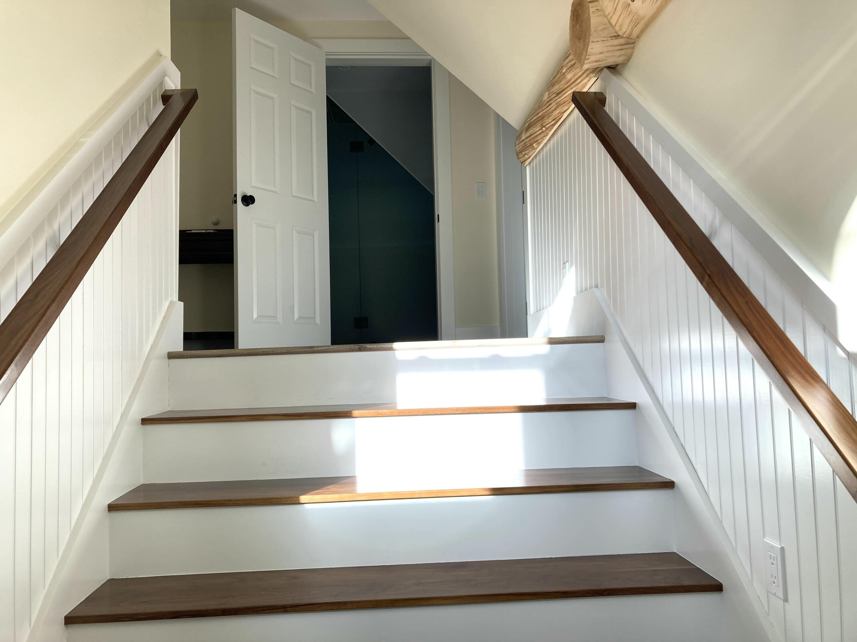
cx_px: 428
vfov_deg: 49.7
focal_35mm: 28
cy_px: 321
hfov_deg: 63.4
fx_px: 693
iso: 20
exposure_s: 1/142
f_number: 1.8
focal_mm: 3.99
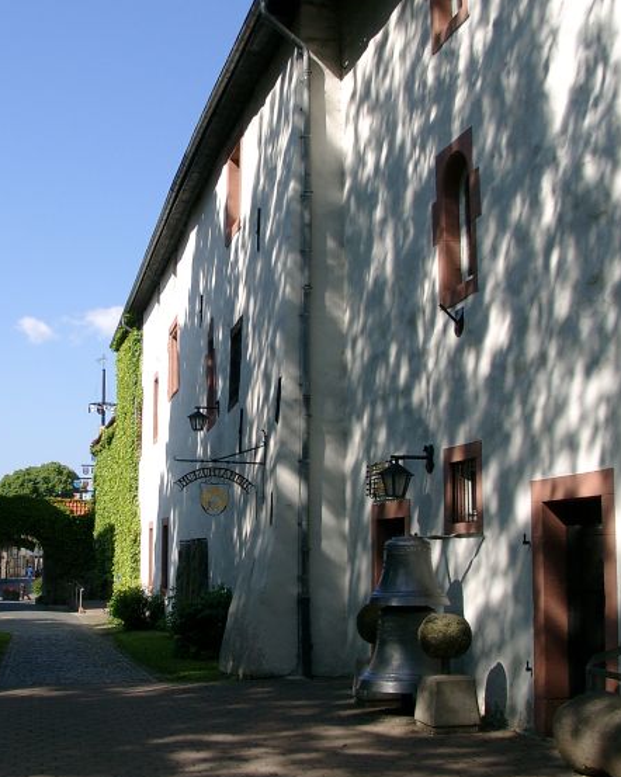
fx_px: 1103
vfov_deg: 38.8
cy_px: 365
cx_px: 190
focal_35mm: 48
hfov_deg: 31.1
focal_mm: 7.13
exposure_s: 1/580
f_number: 4
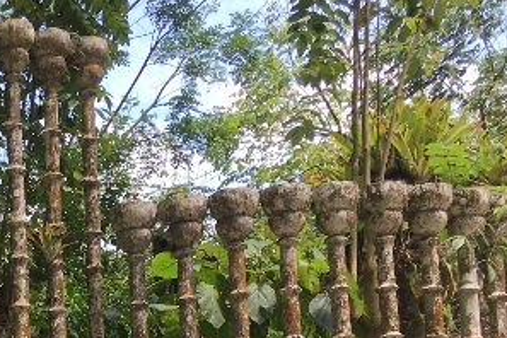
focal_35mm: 82
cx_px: -128
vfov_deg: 15.5
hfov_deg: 22.5
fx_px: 1155
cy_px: 486
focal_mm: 4.15
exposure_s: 1/605
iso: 25
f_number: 2.2
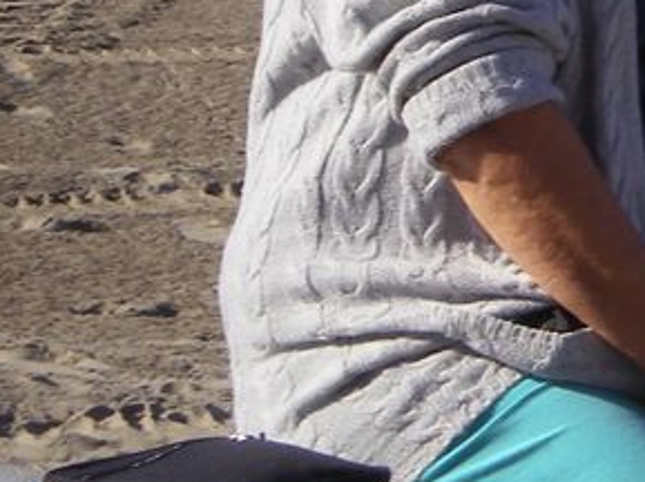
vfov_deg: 4.5
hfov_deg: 5.9
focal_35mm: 330
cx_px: 995
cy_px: -272
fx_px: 6141
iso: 64
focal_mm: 15.3
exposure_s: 1/160
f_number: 7.5
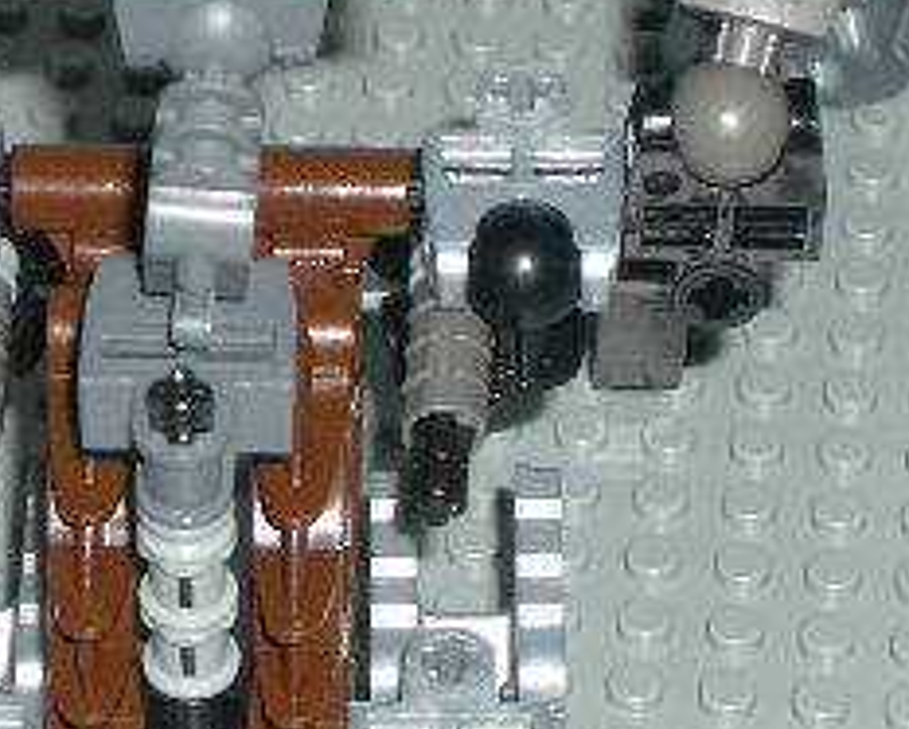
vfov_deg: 7.8
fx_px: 5333
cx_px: 226
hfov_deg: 9.7
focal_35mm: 198
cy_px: 320
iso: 100
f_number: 3.9
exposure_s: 1/60
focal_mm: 12.2
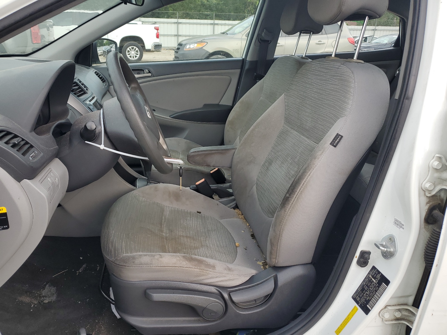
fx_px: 336
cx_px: 224
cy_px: 168
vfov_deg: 53.1
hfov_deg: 67.3
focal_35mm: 26
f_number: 1.5
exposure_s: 1/333
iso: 50
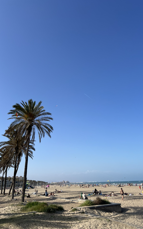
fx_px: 175
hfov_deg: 44.4
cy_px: 116
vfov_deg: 66.5
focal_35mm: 28
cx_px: 84
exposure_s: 1/4831
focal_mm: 5.7
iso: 50
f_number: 1.5
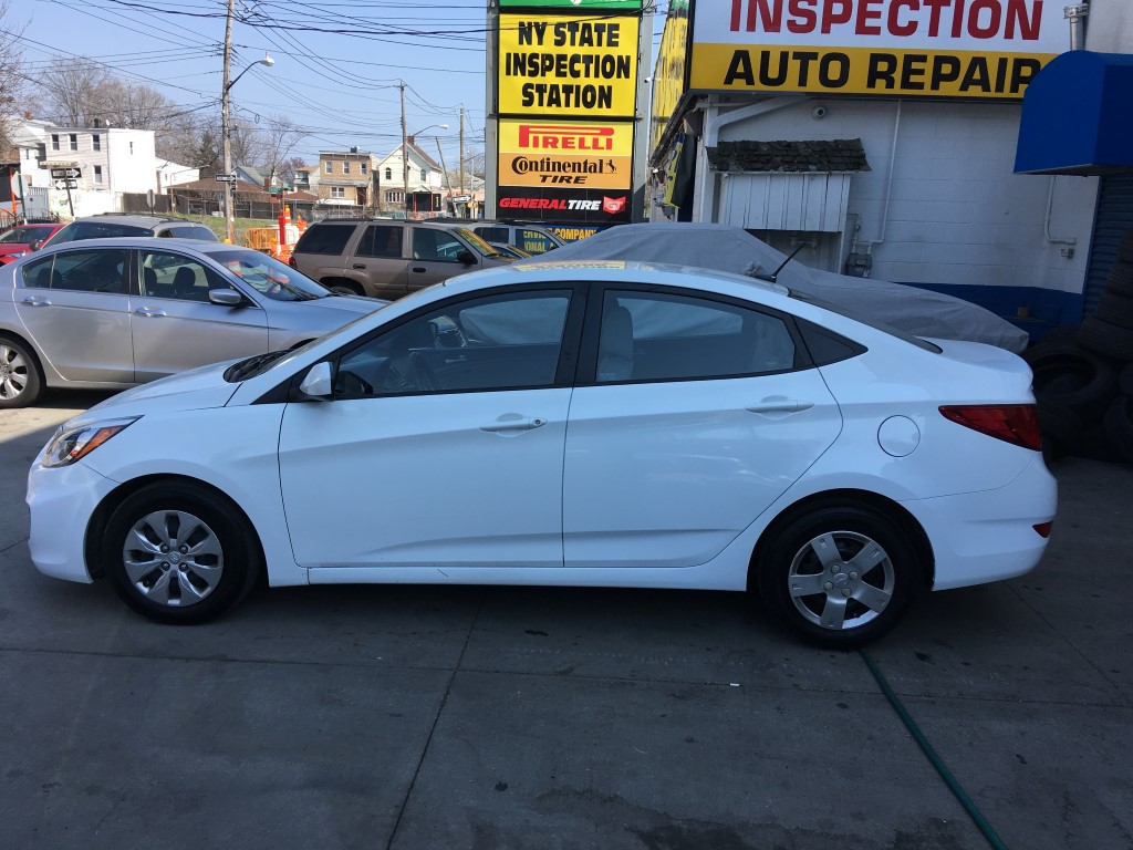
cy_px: 425
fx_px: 949
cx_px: 566
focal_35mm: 29
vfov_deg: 48.2
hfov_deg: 61.7
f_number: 2.2
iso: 25
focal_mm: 4.15
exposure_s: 1/836
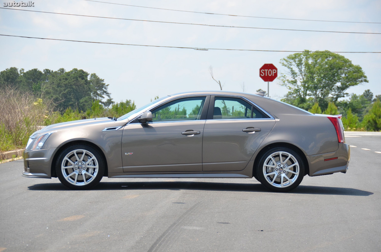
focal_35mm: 135
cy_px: 126
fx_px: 1426
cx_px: 190
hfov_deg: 15.2
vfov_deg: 10.1
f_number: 5.6
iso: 400
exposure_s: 1/1250
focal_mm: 90
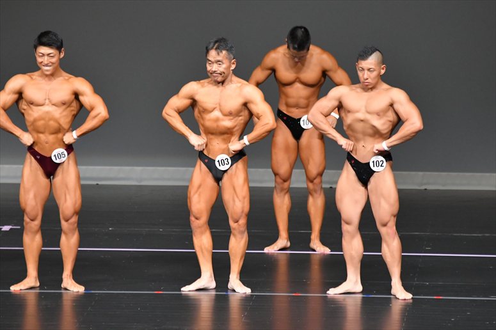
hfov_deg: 6.0
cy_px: 165
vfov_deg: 4.0
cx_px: 248
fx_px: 4751
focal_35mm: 345
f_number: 5.6
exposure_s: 1/400
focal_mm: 230
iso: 5000
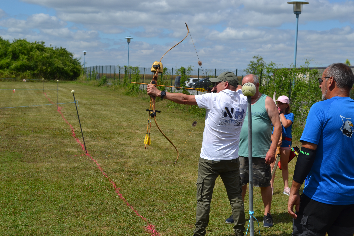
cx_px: 177
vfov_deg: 21.6
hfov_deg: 31.9
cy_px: 118
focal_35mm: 63
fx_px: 619
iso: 100
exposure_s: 1/320
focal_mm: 42
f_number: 9
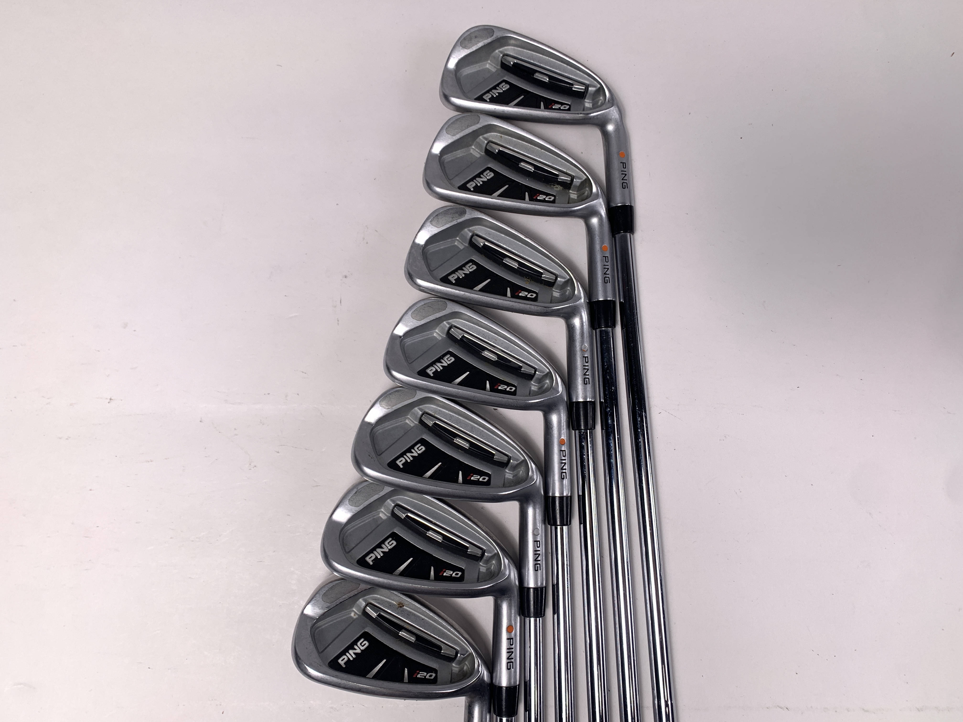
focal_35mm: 26
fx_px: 723
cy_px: 361
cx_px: 482
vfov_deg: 53.1
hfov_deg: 67.3
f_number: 1.8
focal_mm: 4.25
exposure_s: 1/276
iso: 25
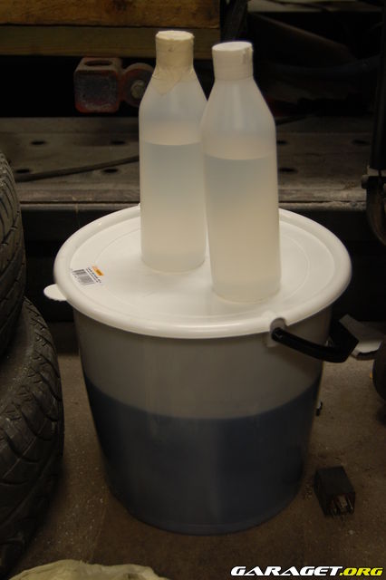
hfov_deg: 26.5
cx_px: 193
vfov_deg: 38.9
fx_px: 821
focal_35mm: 51
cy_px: 290
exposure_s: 1/30
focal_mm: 34
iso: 400
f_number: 4.5
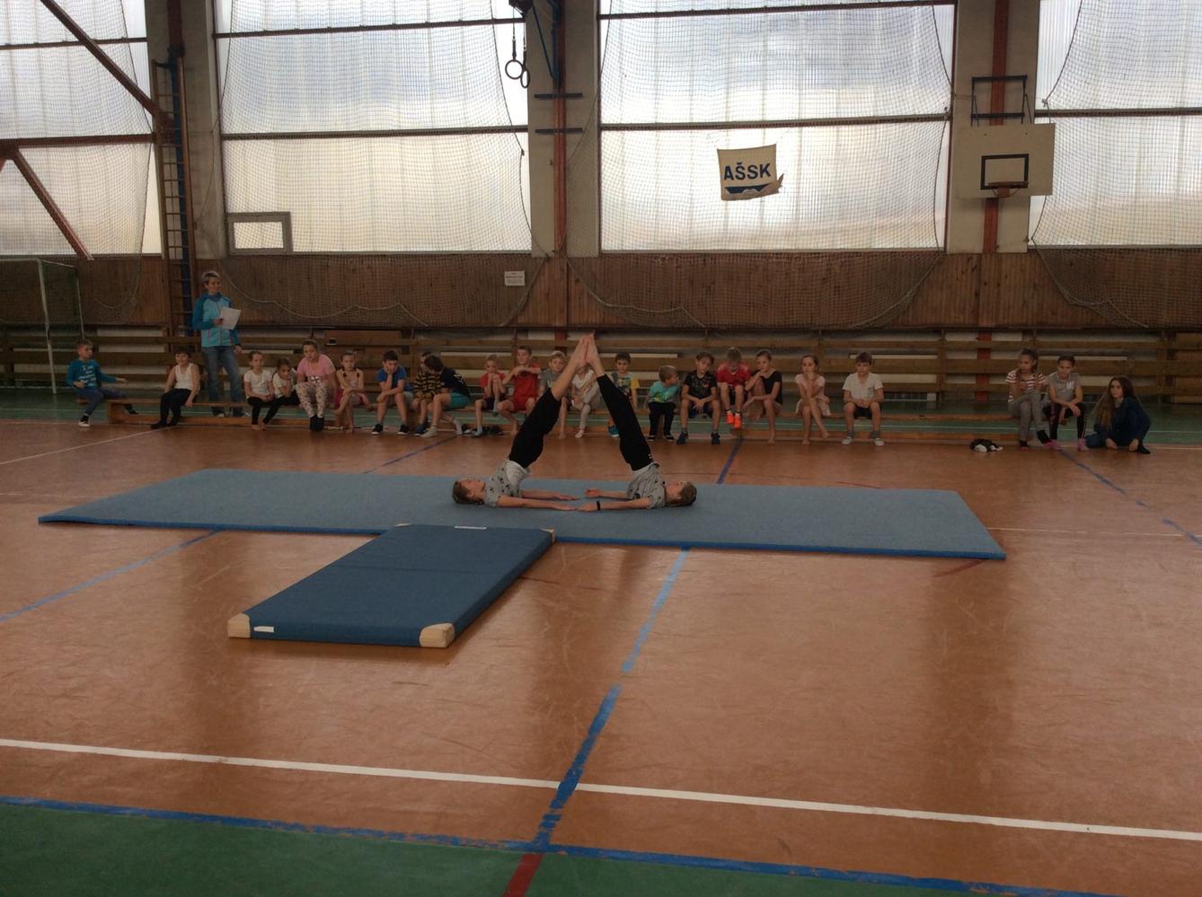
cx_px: 601
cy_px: 448
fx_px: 1109
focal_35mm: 32
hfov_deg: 56.9
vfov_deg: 44.0
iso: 32
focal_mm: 3.3
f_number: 2.4
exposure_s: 1/149
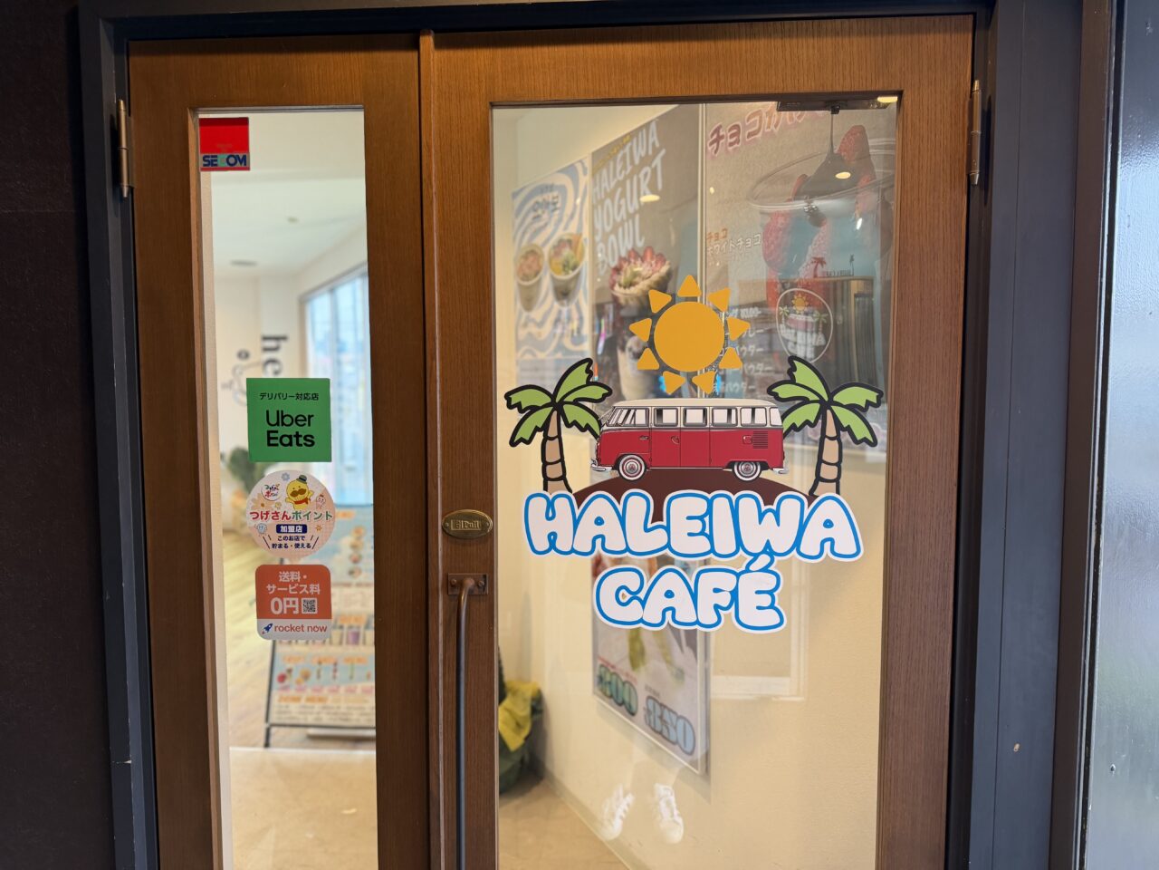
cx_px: 580
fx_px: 804
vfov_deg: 56.8
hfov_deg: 71.6
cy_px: 435
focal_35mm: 24
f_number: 1.78
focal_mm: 6.76
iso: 200
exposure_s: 1/105
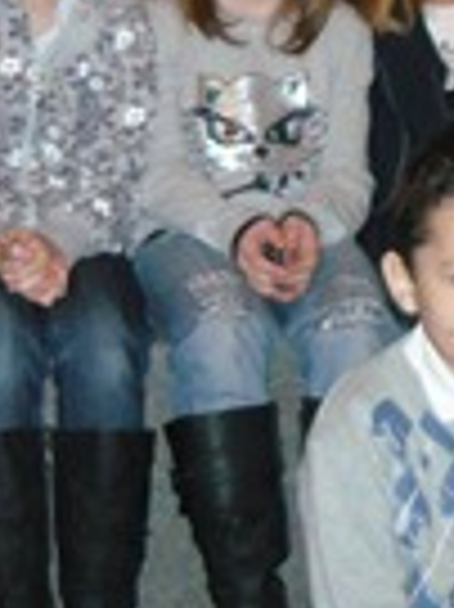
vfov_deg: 15.7
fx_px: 2137
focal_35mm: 122
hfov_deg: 11.6
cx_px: 672
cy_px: -86
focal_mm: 5.5
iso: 400
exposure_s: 1/30
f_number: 2.8
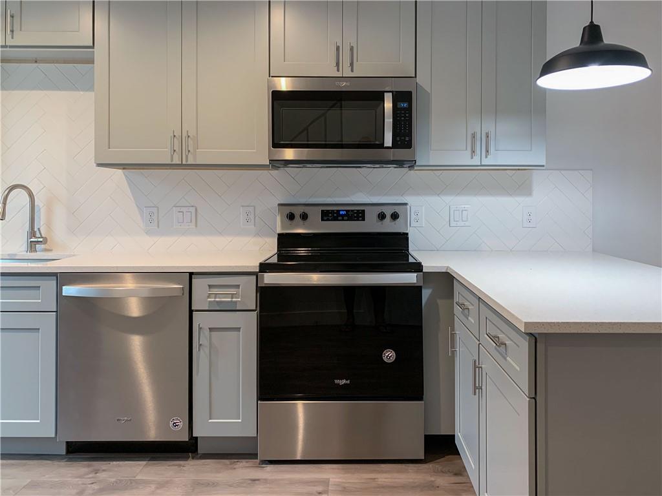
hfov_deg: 67.3
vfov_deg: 53.1
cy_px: 248
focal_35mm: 26
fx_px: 497
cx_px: 331
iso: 160
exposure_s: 1/60
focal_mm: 4.25
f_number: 1.8
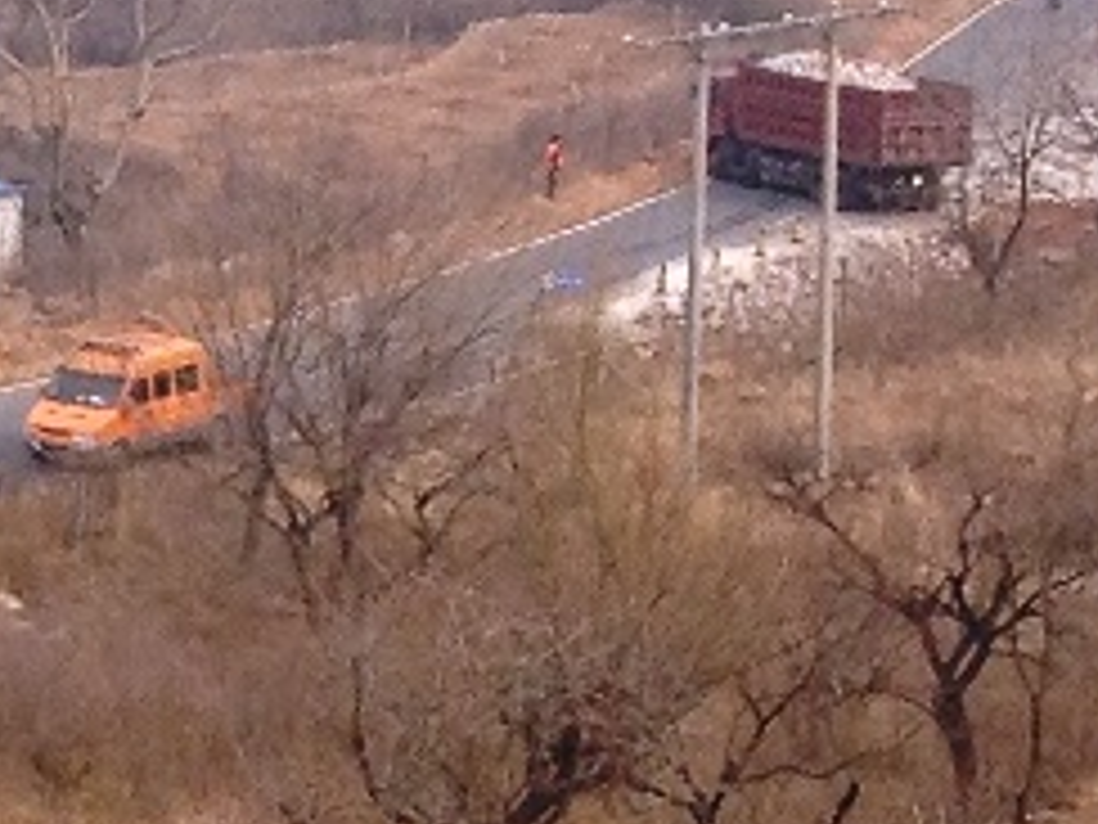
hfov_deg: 7.6
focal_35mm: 243
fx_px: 7708
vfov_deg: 6.1
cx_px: -1568
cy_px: 579
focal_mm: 4.28
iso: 64
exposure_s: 1/1227
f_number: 2.4
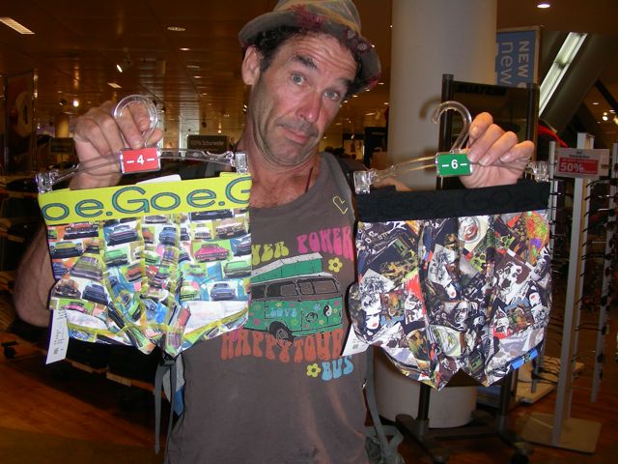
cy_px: 232
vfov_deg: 37.7
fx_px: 678
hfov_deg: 49.0
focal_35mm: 38
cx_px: 309
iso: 50
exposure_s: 1/60.1
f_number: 3.5
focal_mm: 6.3
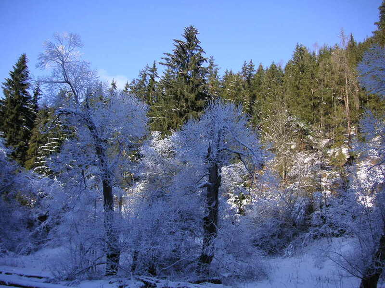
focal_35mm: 37
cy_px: 144
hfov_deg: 50.1
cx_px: 192
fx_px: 412
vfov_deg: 38.7
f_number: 2.8
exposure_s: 1/750
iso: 50
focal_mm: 6.1
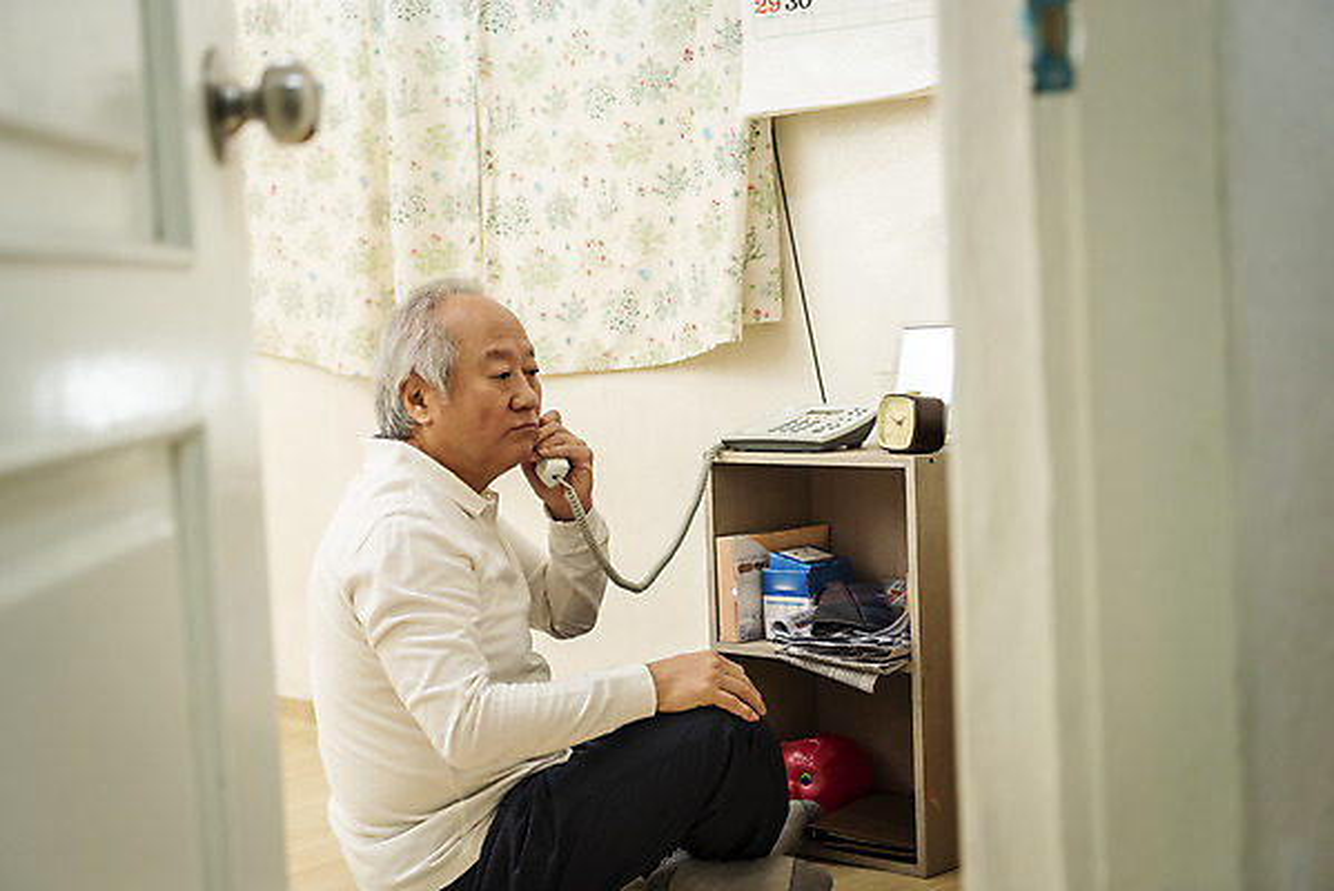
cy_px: 446
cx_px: 667
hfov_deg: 38.2
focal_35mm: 52
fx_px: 1928
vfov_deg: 26.0
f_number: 2.8
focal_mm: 52
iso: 320
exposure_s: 1/125
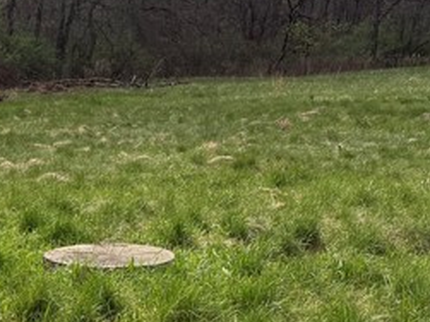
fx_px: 1217
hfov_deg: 19.7
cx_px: 57
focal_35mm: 98
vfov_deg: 15.0
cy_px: 223
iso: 125
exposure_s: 1/5319
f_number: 1.78
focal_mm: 6.76
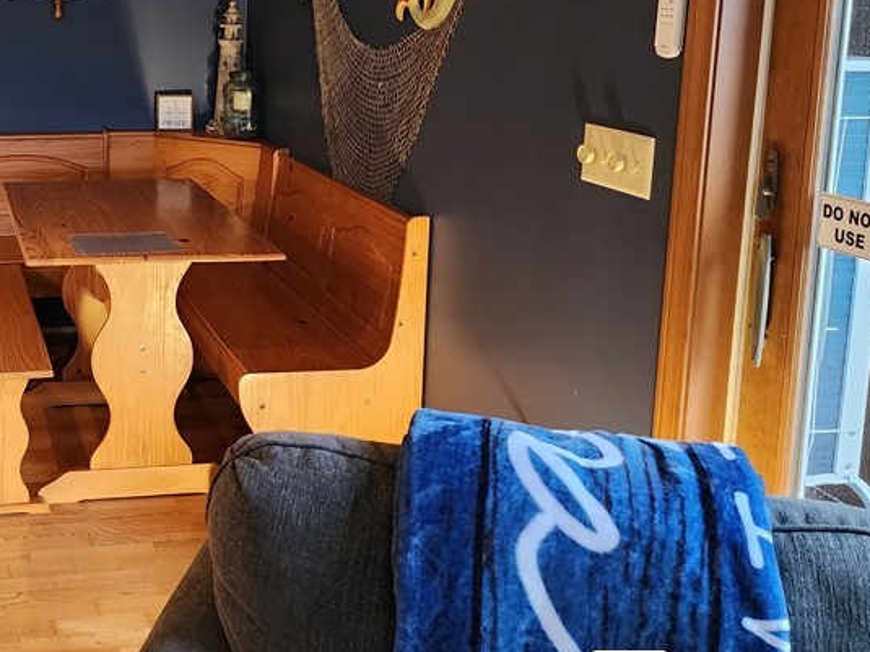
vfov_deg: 31.8
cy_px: 109
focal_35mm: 44
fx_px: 1106
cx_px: 88
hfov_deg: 39.8
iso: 1000
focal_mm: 6.4
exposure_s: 1/120
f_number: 1.8
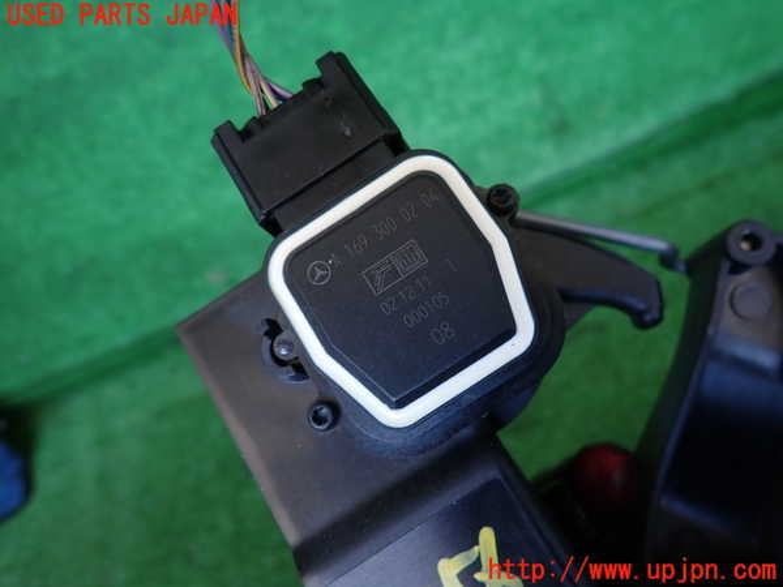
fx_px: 565
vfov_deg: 54.9
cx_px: 392
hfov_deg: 69.4
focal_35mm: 25
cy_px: 294
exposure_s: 1/60
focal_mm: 4.5
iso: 160
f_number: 2
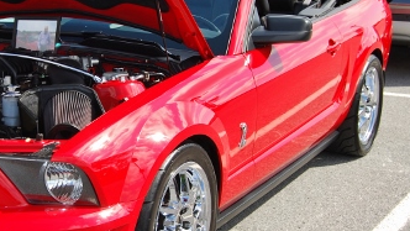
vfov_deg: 14.2
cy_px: 85
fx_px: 924
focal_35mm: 85
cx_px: 73
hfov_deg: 24.5
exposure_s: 1/200
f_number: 7.1
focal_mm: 28
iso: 100
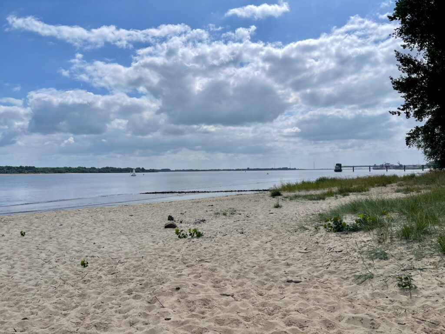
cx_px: 222
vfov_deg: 54.9
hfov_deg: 69.4
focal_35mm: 25
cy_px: 167
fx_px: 321
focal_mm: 5.1
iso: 32
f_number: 1.6
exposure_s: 1/10000
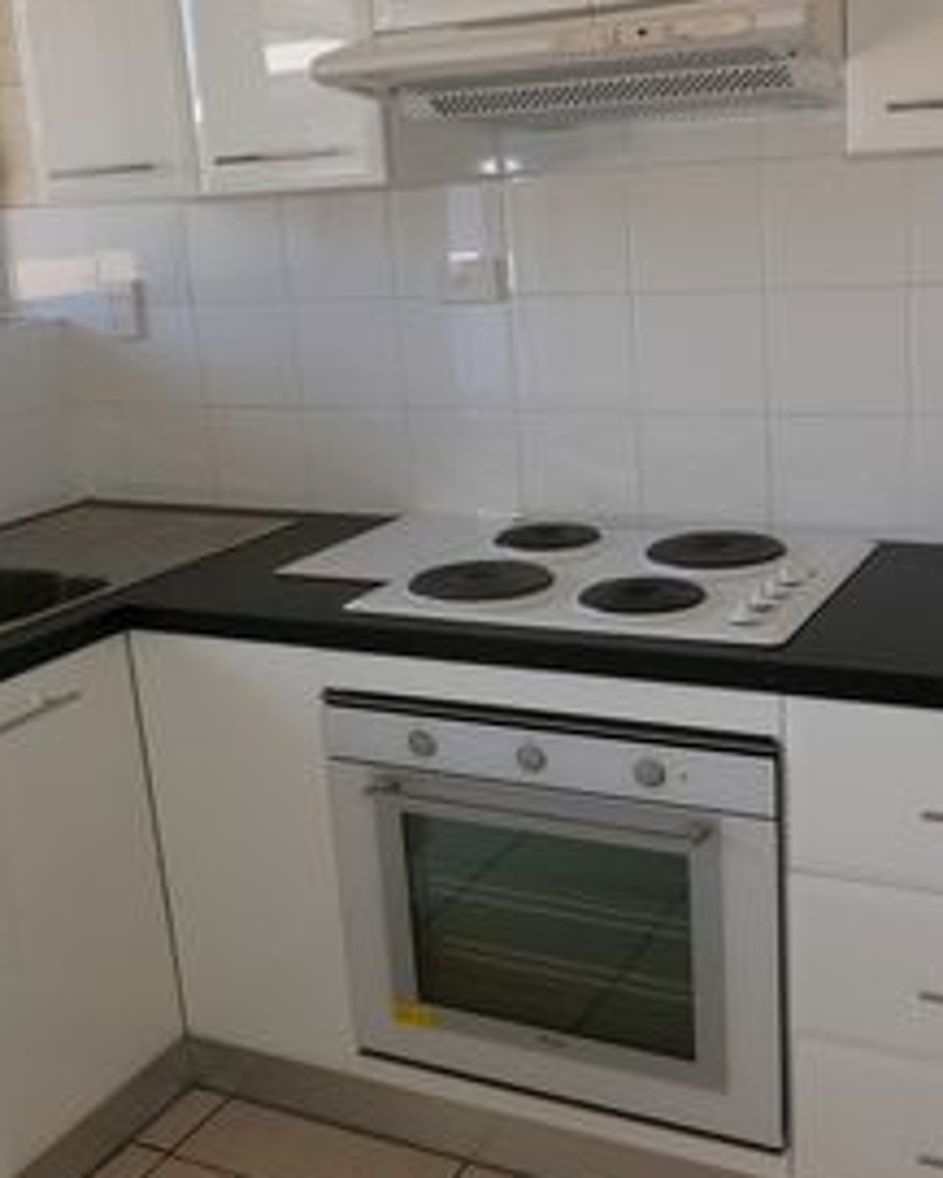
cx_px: 491
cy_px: 524
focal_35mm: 39
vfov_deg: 46.7
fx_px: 1360
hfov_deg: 38.2
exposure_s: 1/125
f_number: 3.5
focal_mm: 10.9
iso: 200
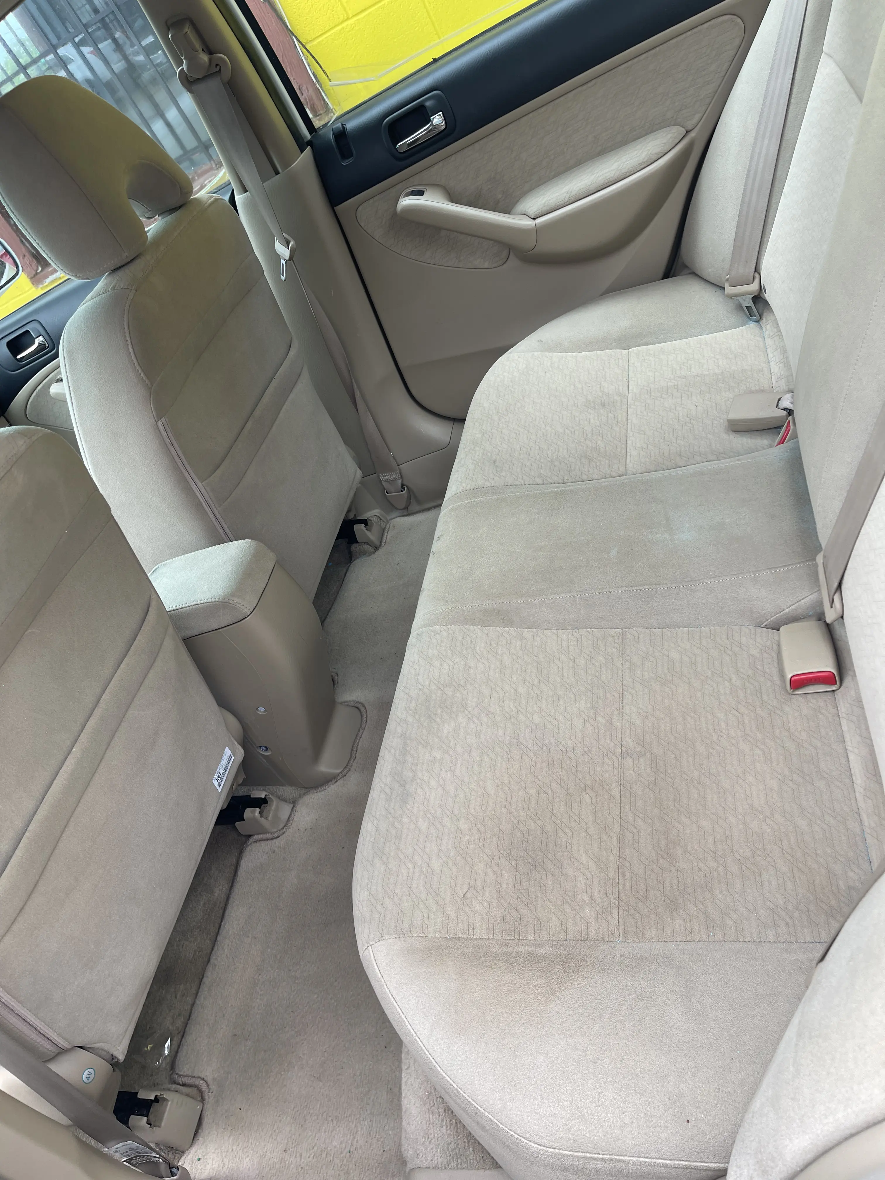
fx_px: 852
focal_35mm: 25
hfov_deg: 54.9
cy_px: 590
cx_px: 442
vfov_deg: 69.4
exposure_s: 1/152
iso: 32
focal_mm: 5.1
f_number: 1.6
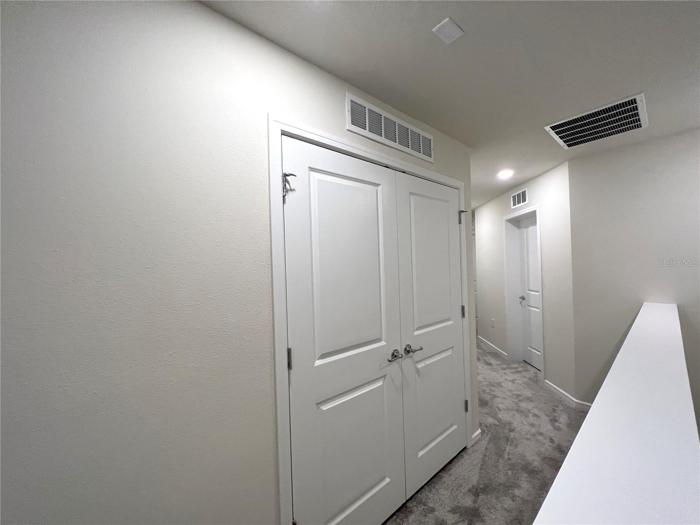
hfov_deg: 106.2
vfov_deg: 89.9
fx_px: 263
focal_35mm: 13
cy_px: 262
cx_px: 350
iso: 160
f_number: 1.8
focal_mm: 1.57
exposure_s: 1/120
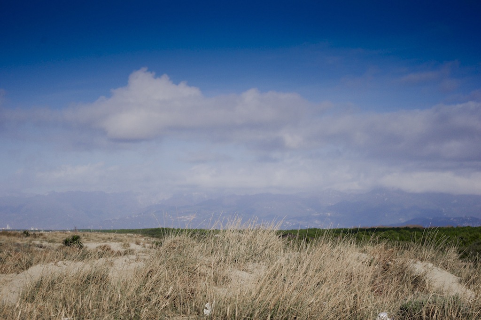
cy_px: 160
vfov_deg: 16.6
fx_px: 1094
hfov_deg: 24.8
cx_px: 240
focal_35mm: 82
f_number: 5.6
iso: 200
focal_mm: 55
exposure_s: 1/2500
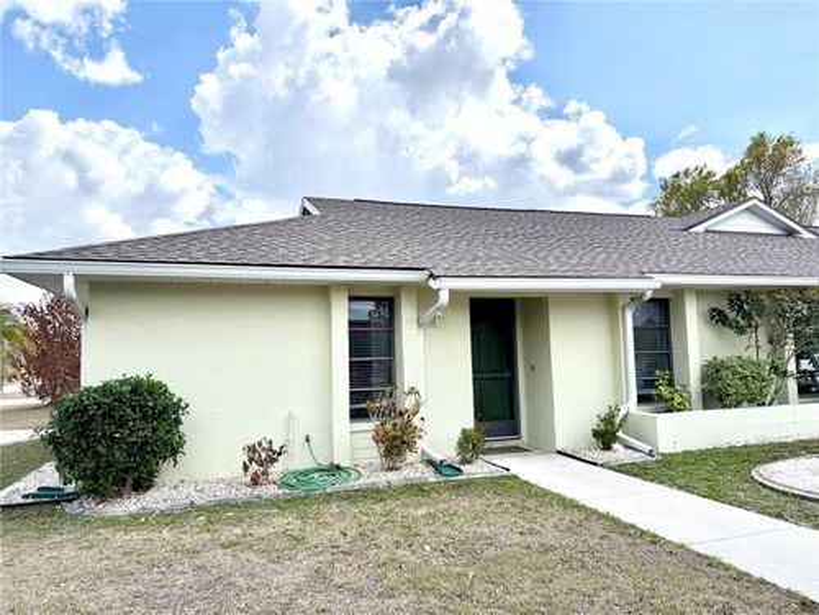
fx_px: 568
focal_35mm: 24
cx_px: 410
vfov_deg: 56.8
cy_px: 308
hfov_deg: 71.6
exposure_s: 1/6711
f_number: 1.78
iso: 80
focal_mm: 6.76
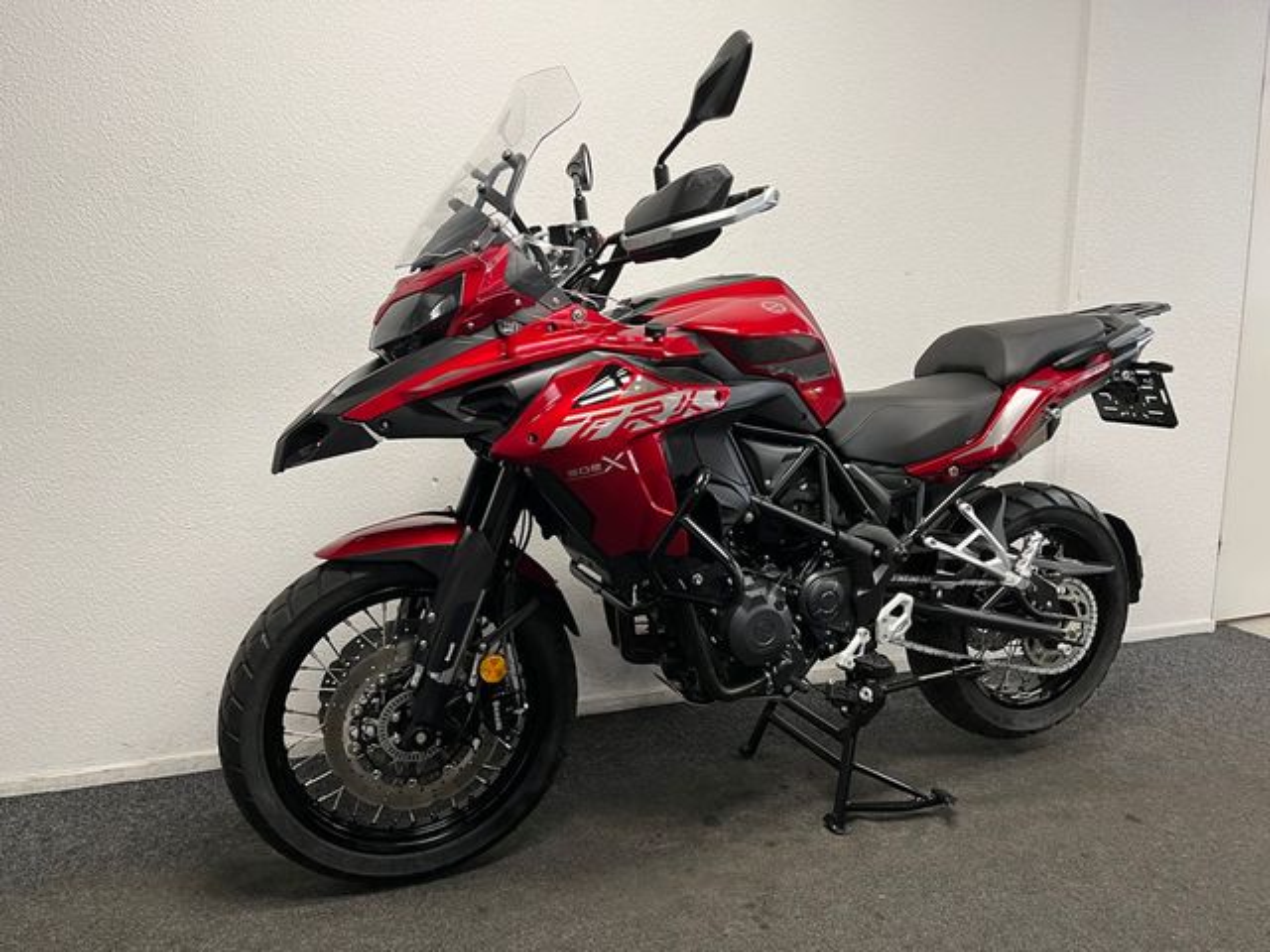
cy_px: 476
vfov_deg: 53.1
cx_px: 635
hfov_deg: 67.3
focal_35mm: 26
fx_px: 954
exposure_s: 1/50
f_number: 1.6
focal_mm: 5.1
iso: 80
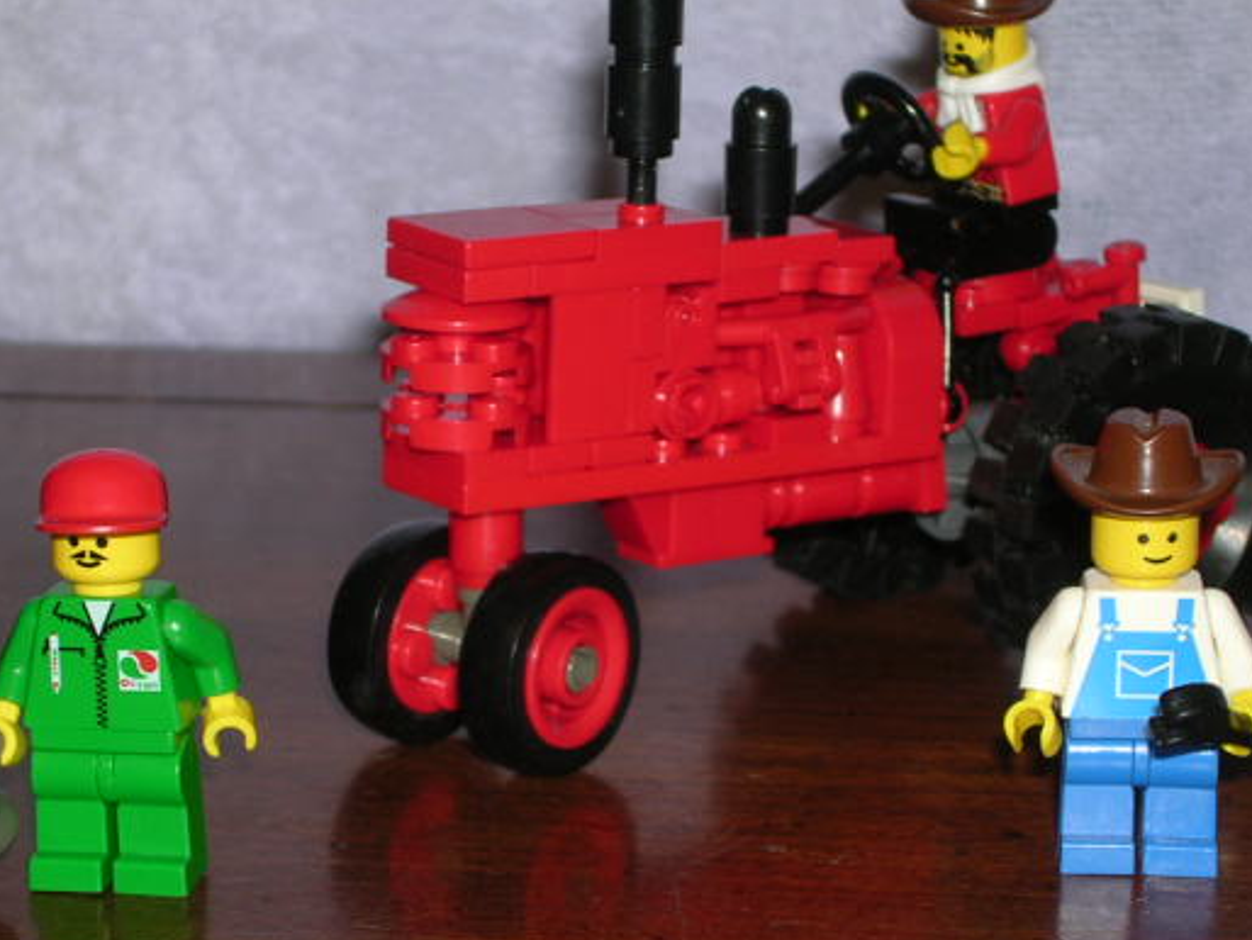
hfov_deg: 18.4
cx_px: 604
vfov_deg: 13.8
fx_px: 3872
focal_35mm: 107
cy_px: 443
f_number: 4.1
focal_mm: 13
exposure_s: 1/60.1
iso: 100
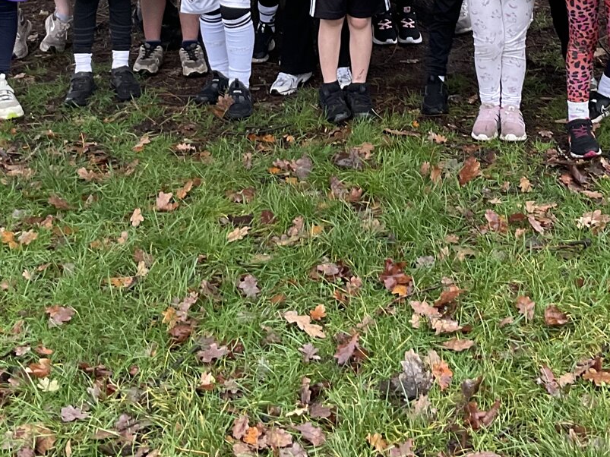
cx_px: 334
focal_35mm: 74
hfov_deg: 26.3
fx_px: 1304
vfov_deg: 18.8
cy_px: -90
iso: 64
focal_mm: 3
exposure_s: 1/60
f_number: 1.8
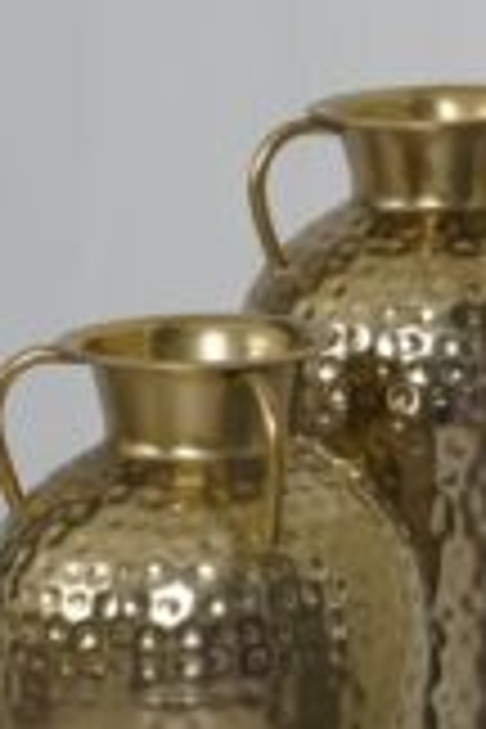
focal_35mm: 283
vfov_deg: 7.3
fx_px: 5730
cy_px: 18
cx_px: 1242
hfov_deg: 4.7
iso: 160
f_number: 10
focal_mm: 45
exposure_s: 1/125
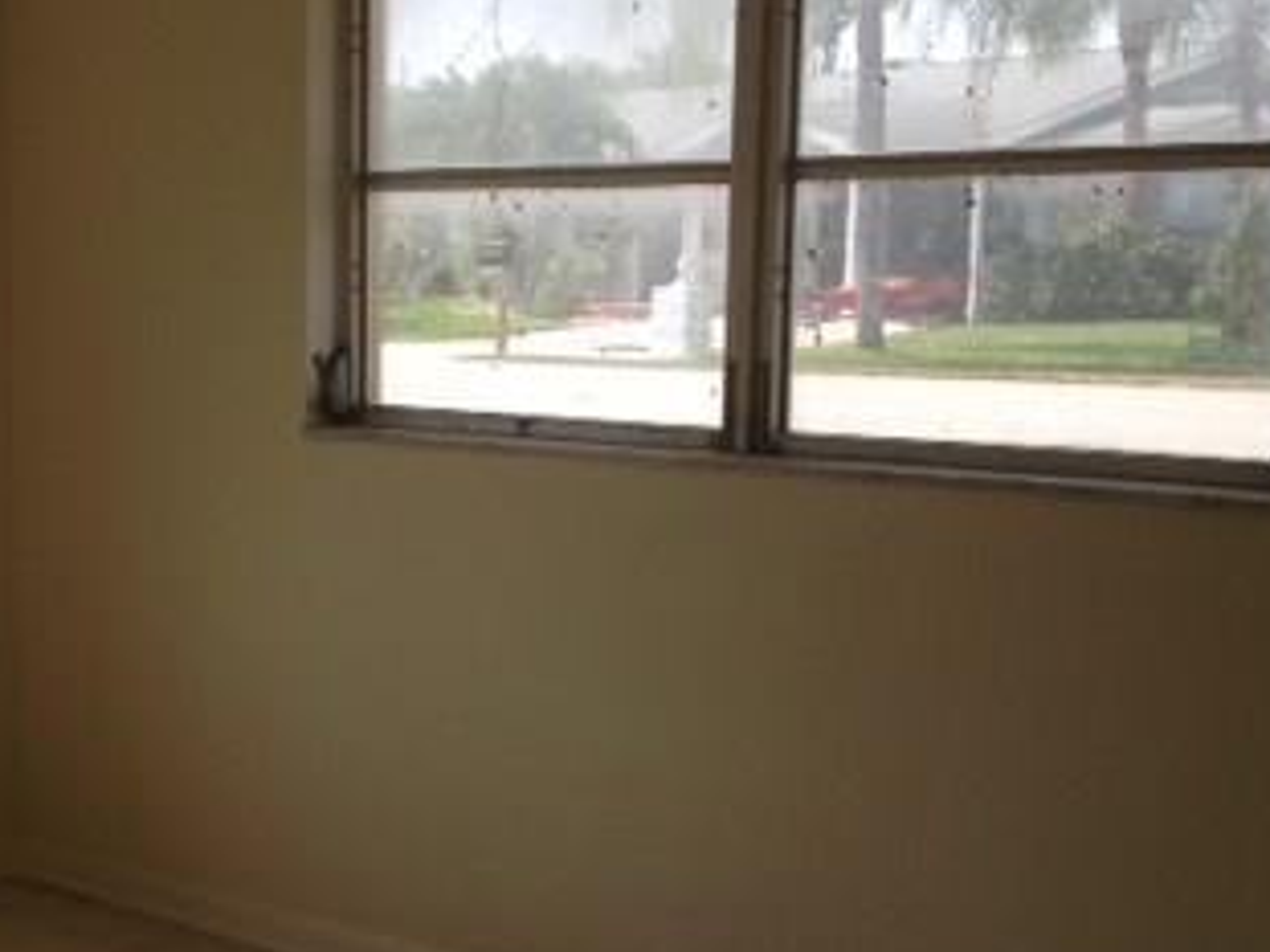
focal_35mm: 68
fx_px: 2494
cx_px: 78
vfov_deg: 21.5
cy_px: 674
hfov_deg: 27.3
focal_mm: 4.12
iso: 50
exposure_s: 1/497
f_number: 2.4
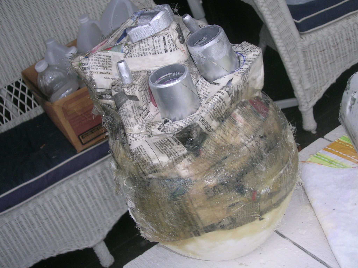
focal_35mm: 61
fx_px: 631
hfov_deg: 31.7
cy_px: 134
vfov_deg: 24.0
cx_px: 179
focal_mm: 9.3
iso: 50
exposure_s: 1/30
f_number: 3.5
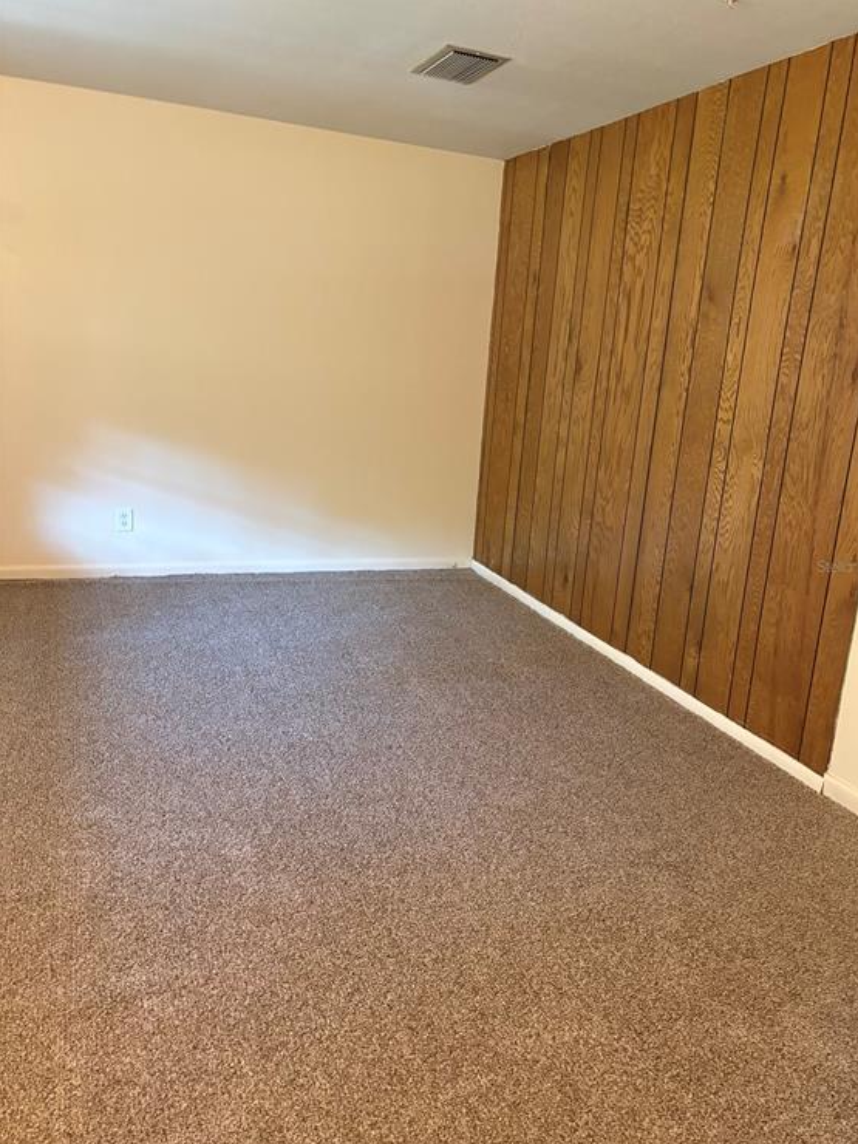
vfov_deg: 65.3
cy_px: 566
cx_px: 442
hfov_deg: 51.3
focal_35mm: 27
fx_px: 892
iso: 640
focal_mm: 5.96
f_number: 1.6
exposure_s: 1/40
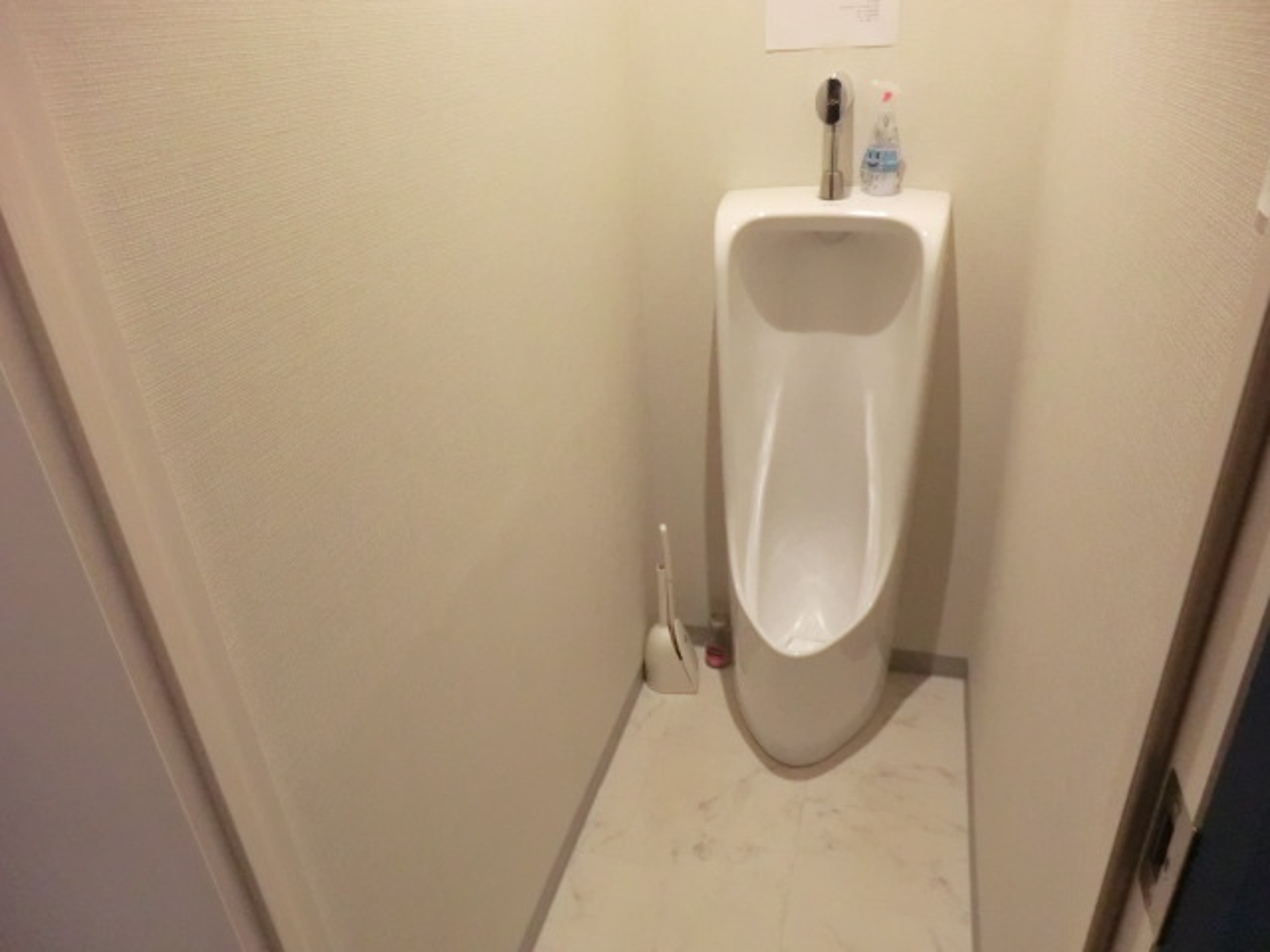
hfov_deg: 71.6
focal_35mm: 24
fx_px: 881
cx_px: 635
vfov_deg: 56.8
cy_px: 476
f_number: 3.2
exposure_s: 1/40
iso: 800
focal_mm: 4.3
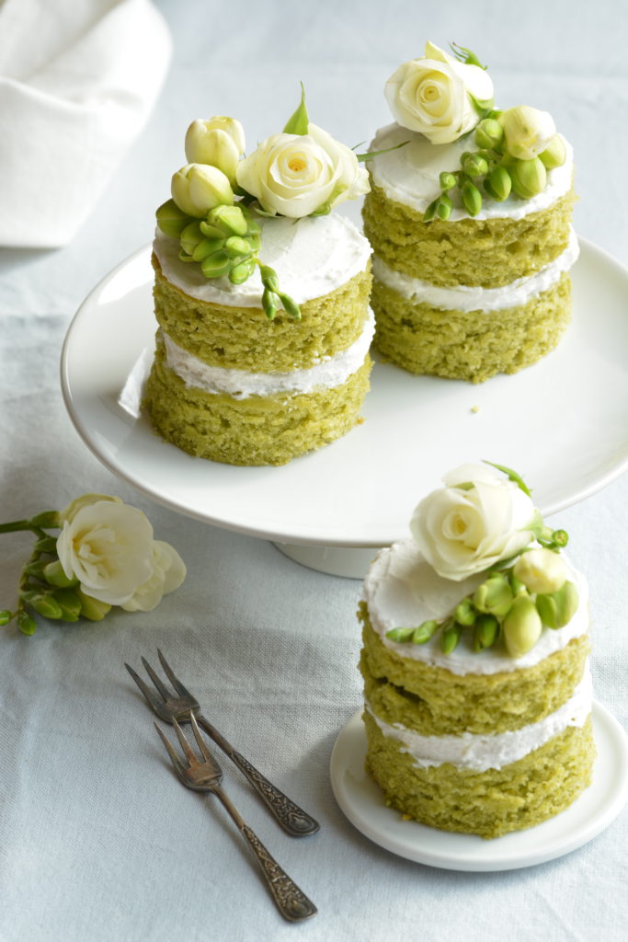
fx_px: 4120
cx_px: 314
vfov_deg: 13.0
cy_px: 471
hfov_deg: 8.7
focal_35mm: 158
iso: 200
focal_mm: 105
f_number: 8
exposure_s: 1/50
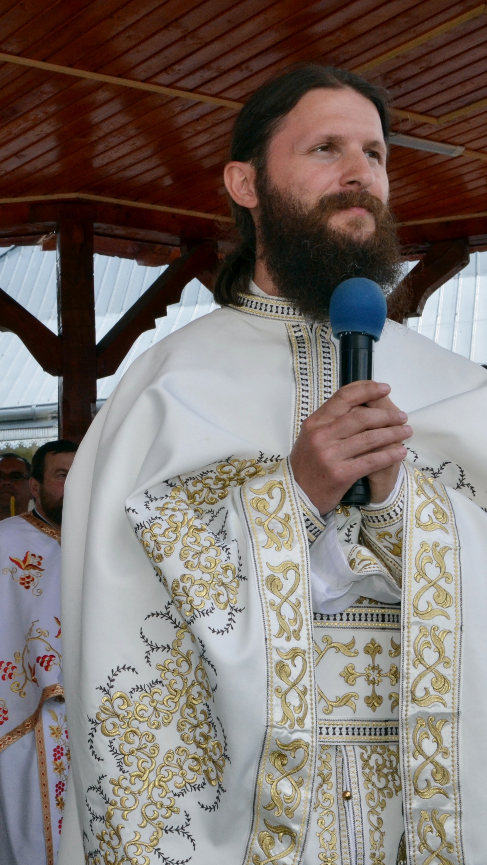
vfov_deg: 34.9
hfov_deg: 19.4
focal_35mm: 60
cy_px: 441
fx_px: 1377
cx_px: -17
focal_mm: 24
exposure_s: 1/200
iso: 400
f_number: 13
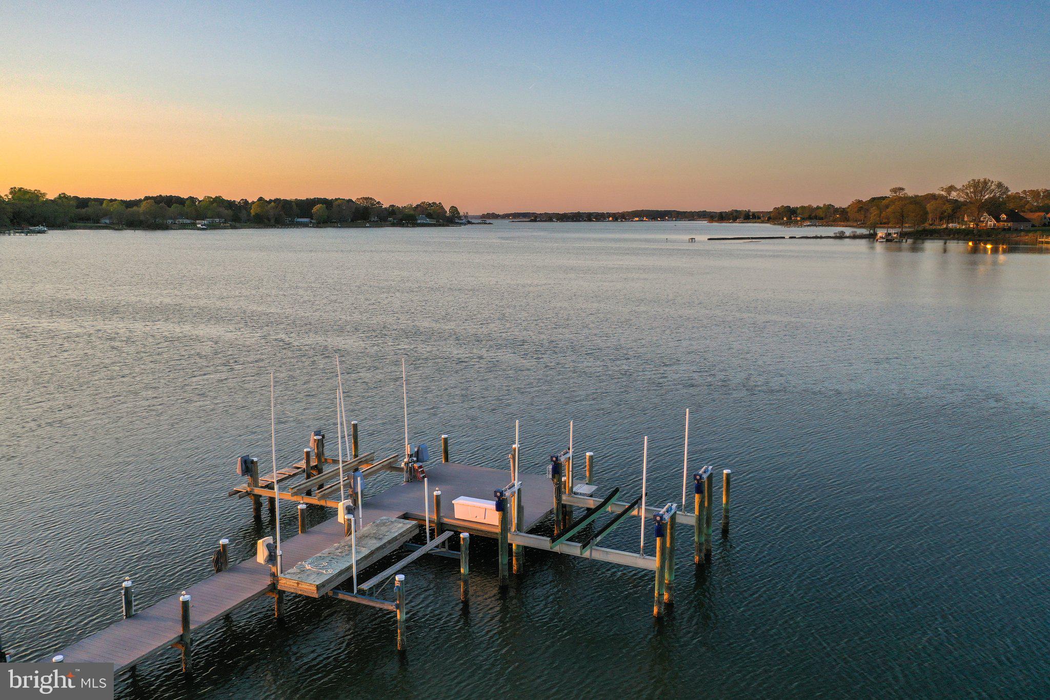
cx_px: 525
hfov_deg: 65.5
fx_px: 817
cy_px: 350
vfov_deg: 46.4
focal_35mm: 28
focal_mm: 10.26
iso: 100
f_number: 3.2
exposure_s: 1/20
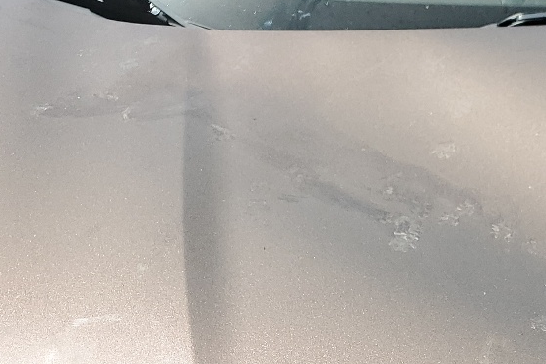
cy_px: 574
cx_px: 525
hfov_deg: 24.9
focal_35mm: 78
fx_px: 1183
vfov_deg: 15.8
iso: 50
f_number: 1.5
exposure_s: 1/2000
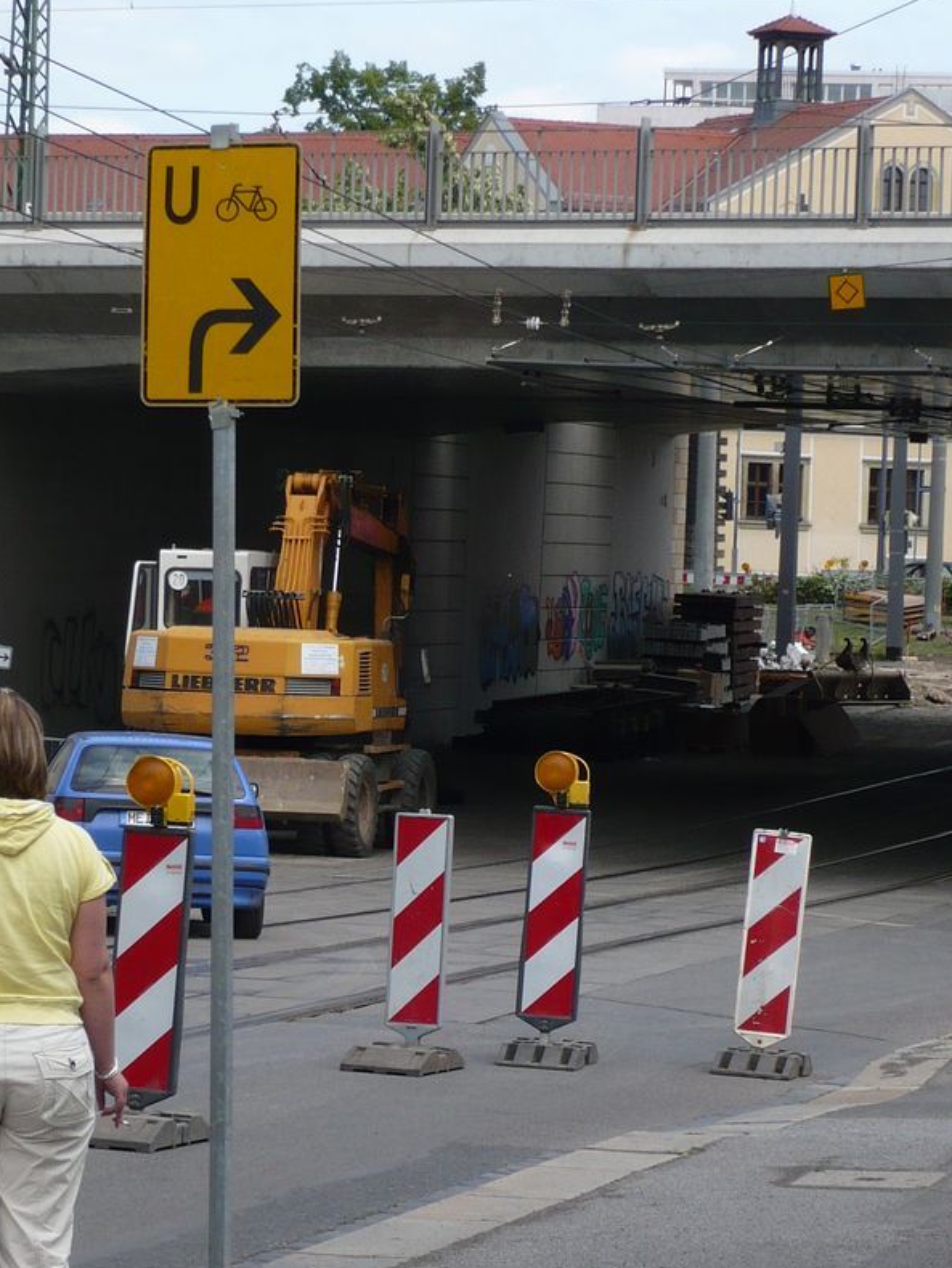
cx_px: 475
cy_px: 636
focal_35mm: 161
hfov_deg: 9.2
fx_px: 5901
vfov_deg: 12.3
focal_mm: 17.4
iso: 100
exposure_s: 1/320
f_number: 5
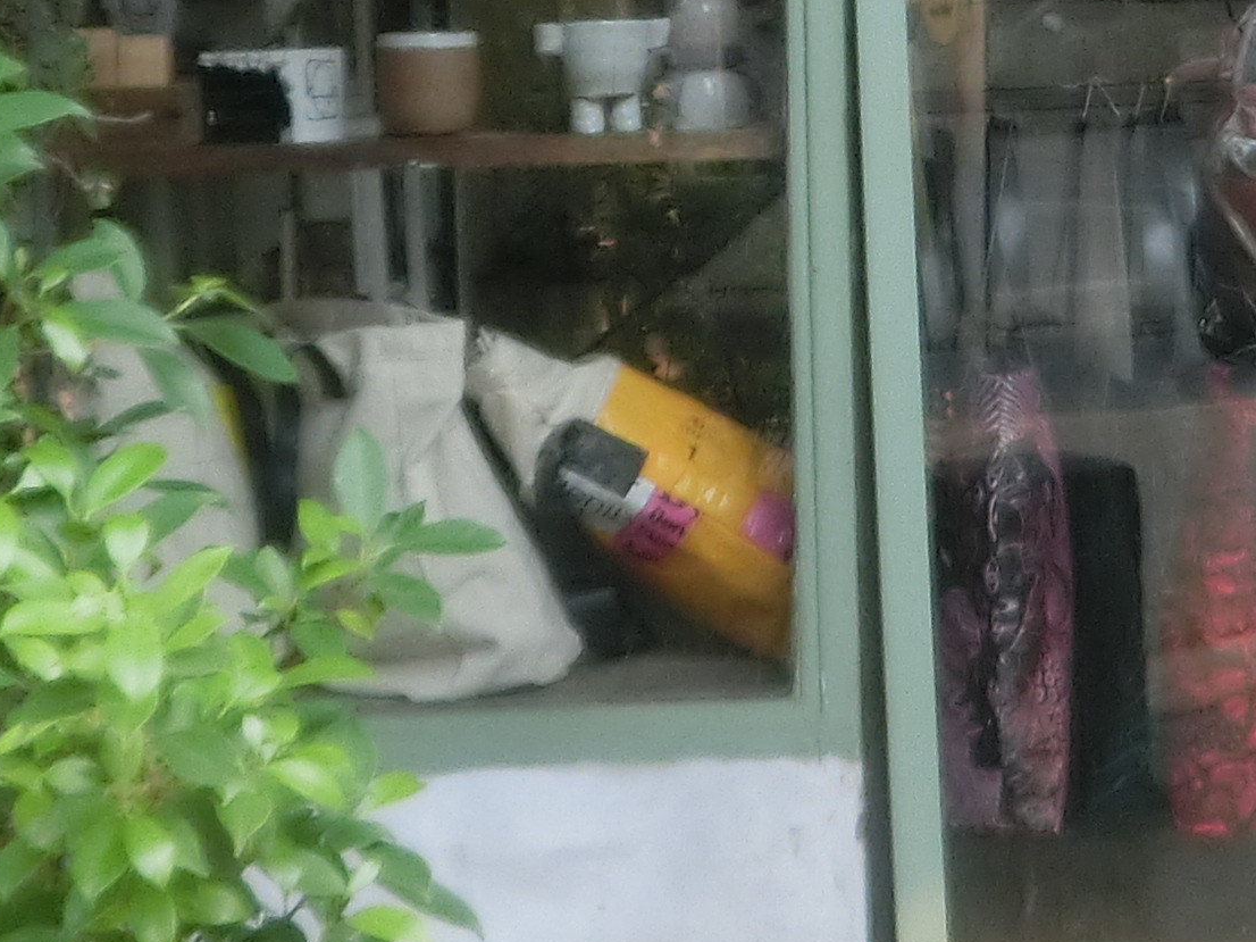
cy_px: -43
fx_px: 3628
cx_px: 821
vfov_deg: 14.5
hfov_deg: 19.6
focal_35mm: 100
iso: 160
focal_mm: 4.24
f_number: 3
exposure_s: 1/125
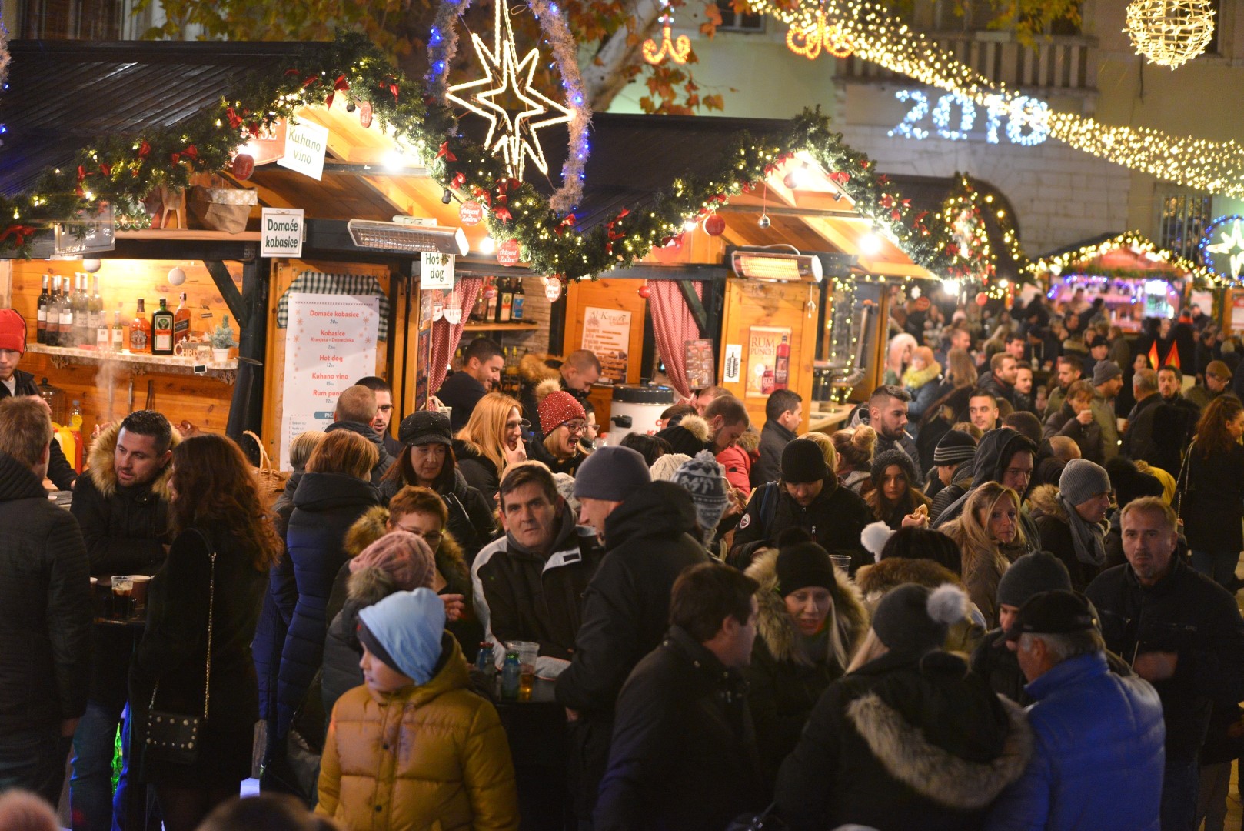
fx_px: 2420
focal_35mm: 70
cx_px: 622
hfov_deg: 28.8
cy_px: 416
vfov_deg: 19.5
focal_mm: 70
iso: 3200
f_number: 2.8
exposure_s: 1/60
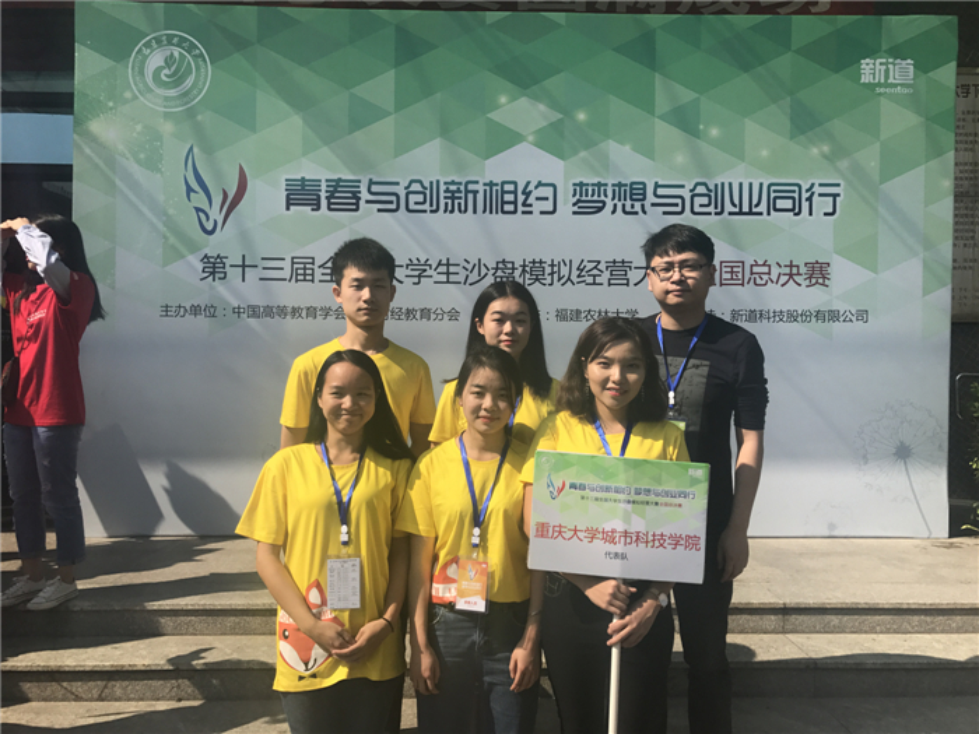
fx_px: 792
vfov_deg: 49.7
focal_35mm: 28
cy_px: 367
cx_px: 490
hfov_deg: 63.4
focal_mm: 3.99
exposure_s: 1/3195
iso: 20
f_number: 1.8
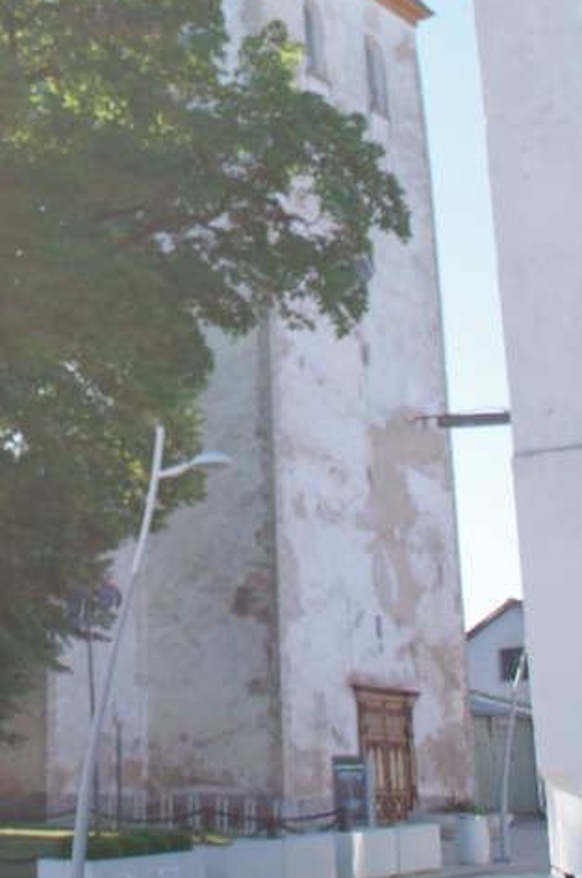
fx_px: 1997
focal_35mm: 82
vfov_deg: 24.2
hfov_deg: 16.2
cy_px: 117
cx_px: -19
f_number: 5.6
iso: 200
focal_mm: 24
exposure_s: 1/250
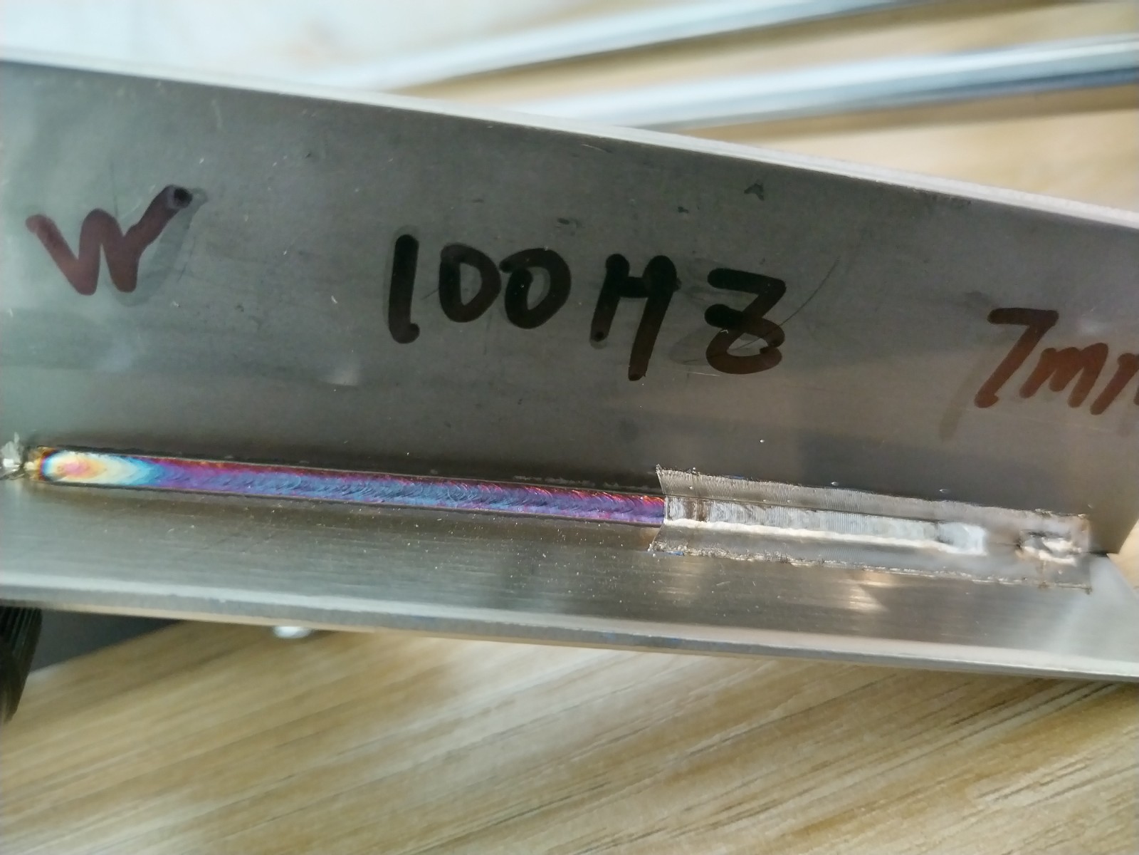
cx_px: 570
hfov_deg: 67.3
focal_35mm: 26
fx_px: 856
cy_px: 428
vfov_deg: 53.1
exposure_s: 1/20
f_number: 1.8
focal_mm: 4.75
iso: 752
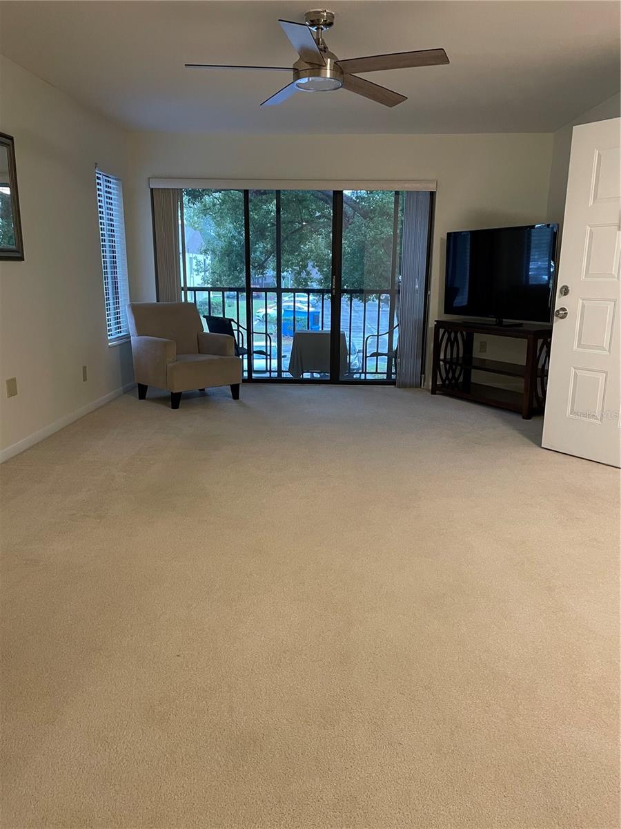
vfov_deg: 67.3
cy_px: 414
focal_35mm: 26
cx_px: 310
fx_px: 622
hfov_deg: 53.1
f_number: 1.6
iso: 250
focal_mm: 4.2
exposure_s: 1/60
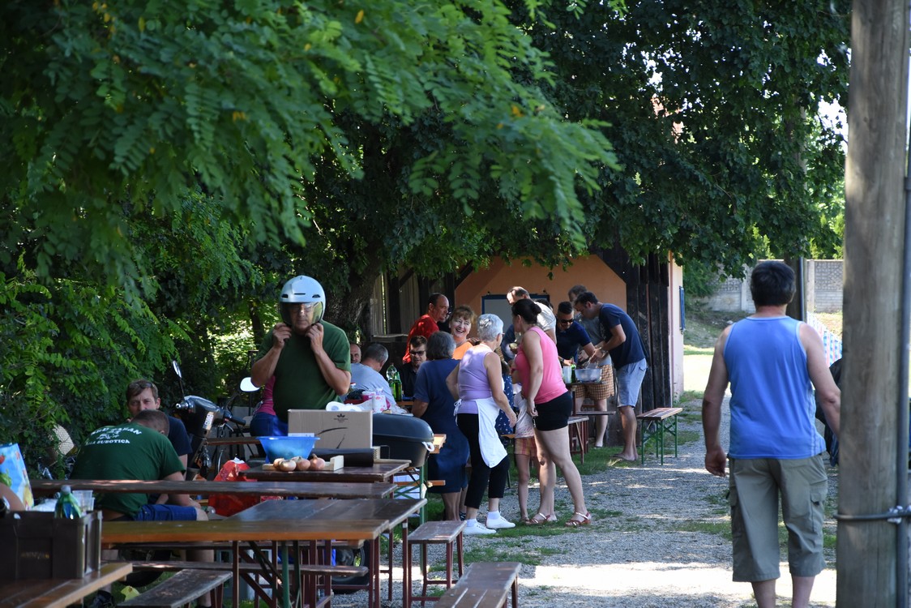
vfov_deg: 8.7
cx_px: 456
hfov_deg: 13.0
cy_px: 304
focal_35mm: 158
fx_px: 3986
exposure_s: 1/400
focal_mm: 105
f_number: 5.6
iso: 800
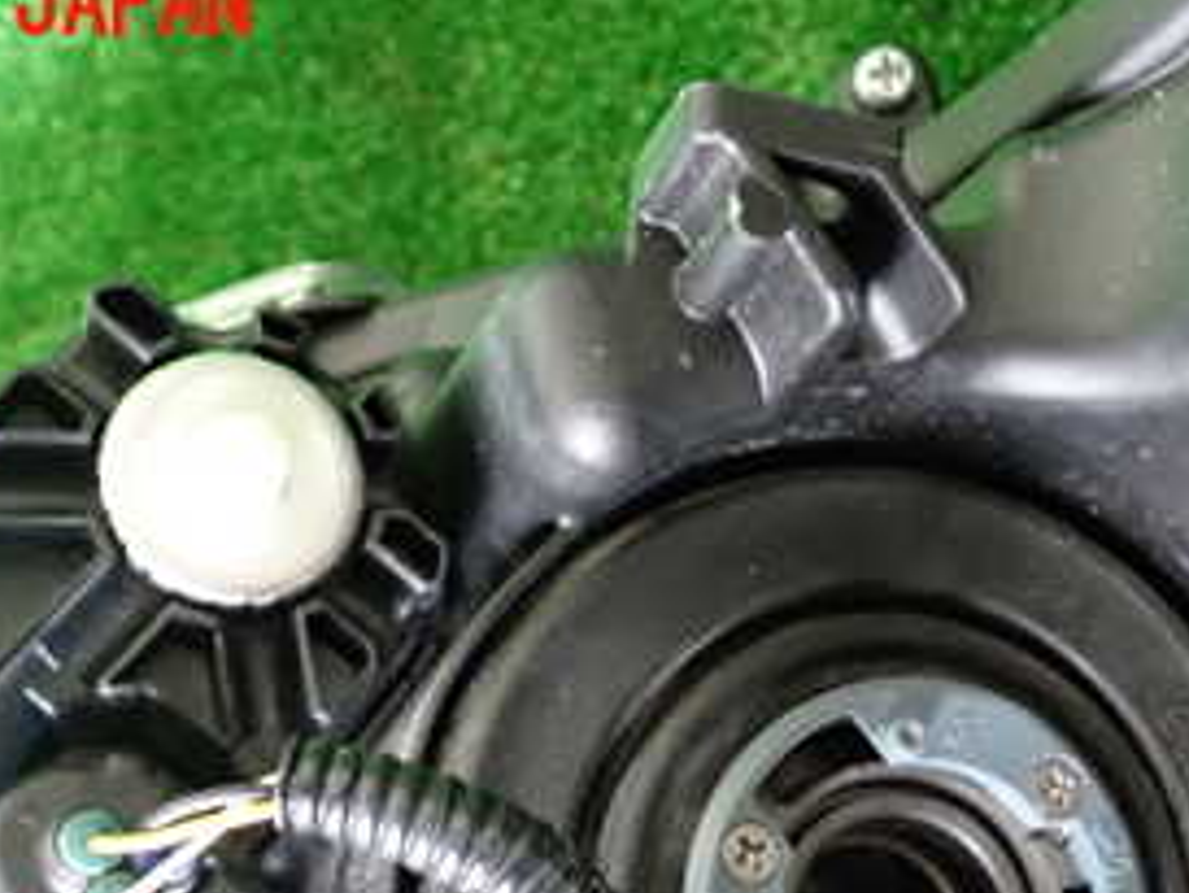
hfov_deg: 29.2
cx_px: 767
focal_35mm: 66
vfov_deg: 21.4
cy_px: 932
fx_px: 2268
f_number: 2.3
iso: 640
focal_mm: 5.4
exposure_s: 1/30
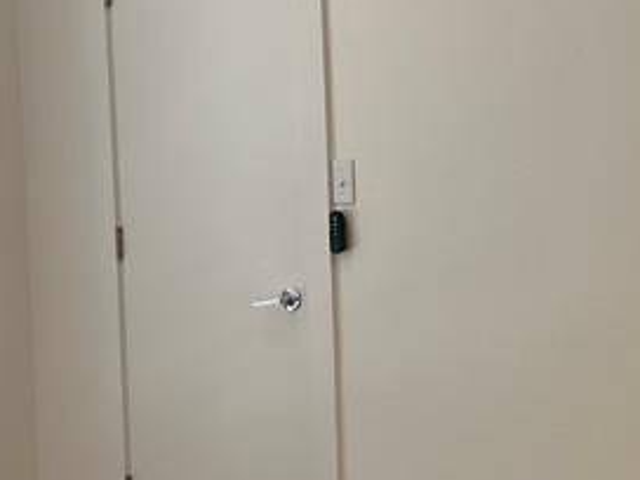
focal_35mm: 98
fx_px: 1812
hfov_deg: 19.8
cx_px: 513
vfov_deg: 15.1
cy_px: 216
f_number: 1.5
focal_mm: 5.7
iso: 40
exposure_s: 1/261
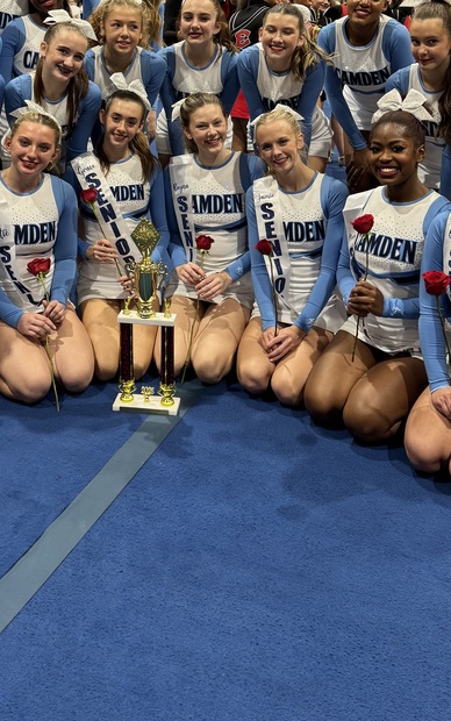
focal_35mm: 42
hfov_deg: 30.4
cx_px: 167
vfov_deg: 44.5
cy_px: 128
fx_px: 825
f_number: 1.78
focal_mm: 6.76
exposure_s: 1/77
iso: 200
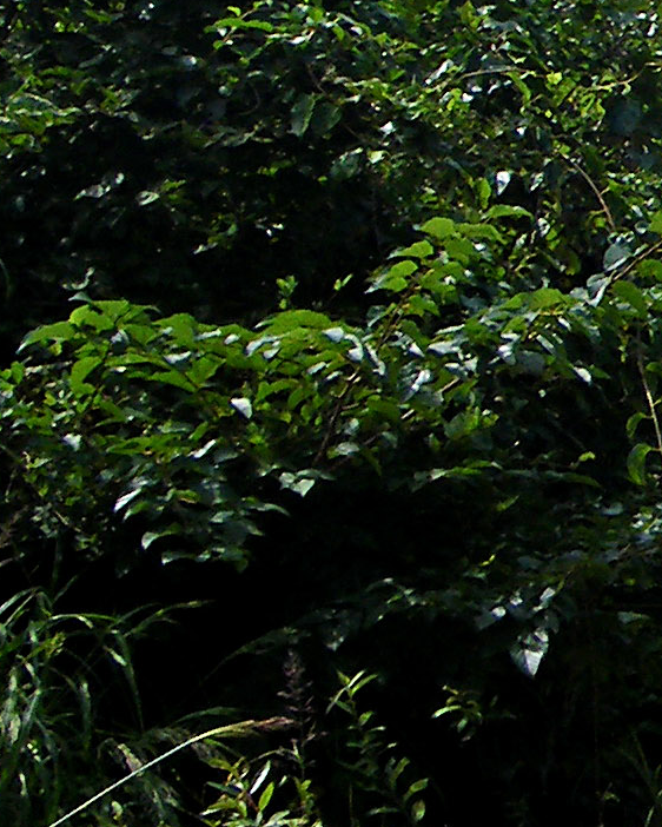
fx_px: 3476
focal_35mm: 142
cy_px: 99
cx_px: 1792
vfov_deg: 13.5
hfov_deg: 9.3
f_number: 4.2
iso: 50
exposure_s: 1/250
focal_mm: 5
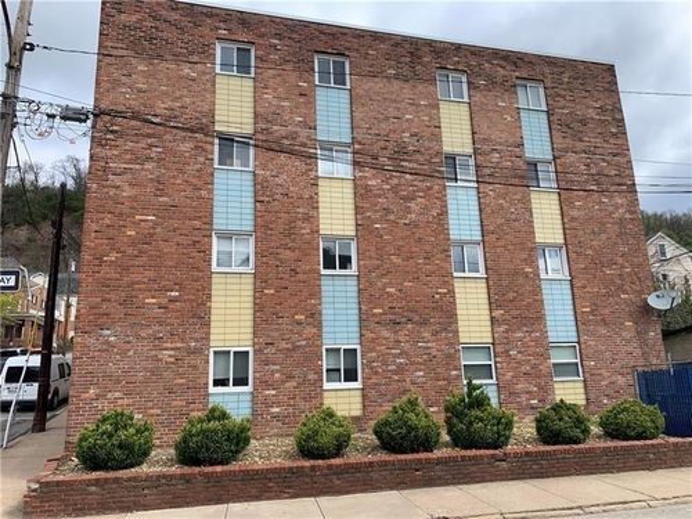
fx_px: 520
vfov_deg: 53.1
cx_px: 346
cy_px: 260
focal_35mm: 26
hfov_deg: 67.3
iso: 25
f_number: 1.8
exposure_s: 1/1282
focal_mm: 4.25
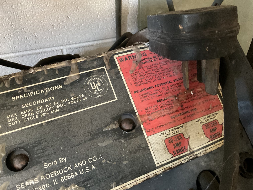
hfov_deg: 61.7
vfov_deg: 48.2
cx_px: 126
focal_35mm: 29
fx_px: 212
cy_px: 95
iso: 500
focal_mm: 3
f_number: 1.8
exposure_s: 1/24
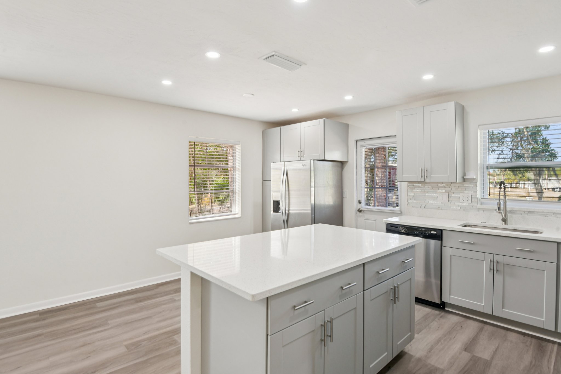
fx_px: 280
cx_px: 280
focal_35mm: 18
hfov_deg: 90.0
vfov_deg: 67.4
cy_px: 187
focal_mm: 18
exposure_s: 1/30
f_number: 8
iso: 400
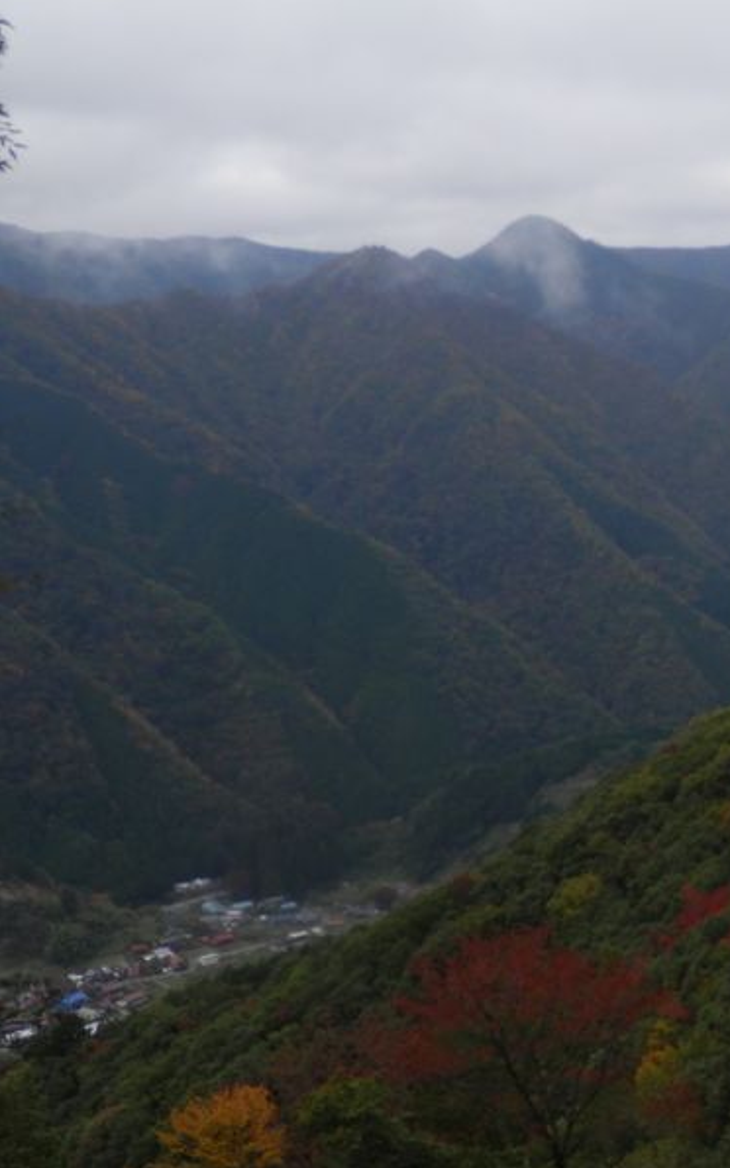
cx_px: 689
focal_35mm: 57
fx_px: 1814
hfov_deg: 22.1
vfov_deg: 35.7
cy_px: 583
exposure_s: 1/640
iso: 80
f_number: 3.7
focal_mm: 7.3
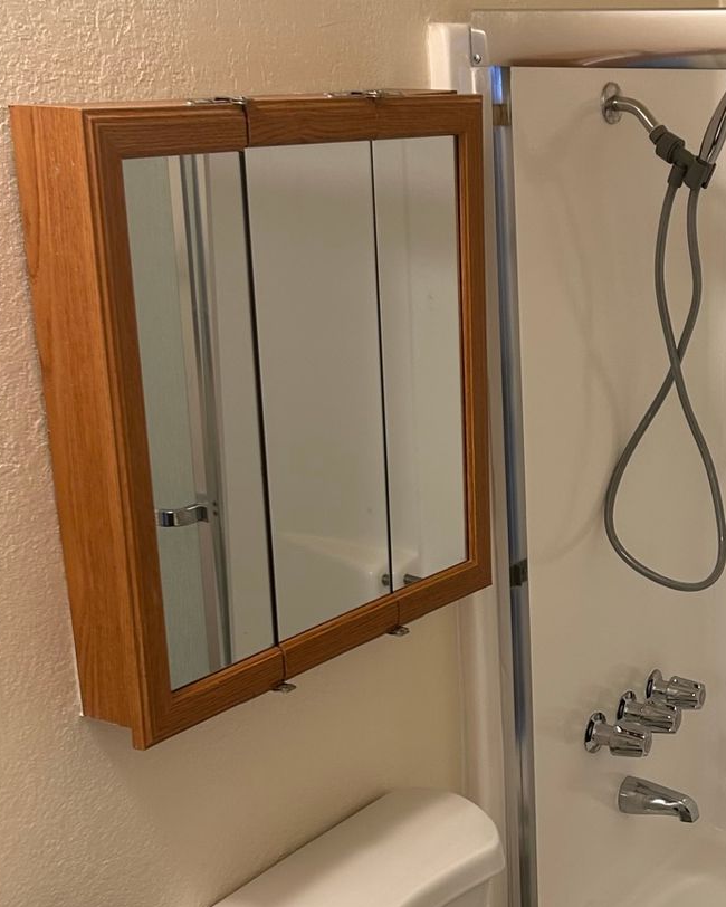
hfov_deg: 24.9
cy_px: 626
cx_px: 609
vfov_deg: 31.1
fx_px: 1611
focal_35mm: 60
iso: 80
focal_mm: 5.7
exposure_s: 1/120
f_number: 1.5
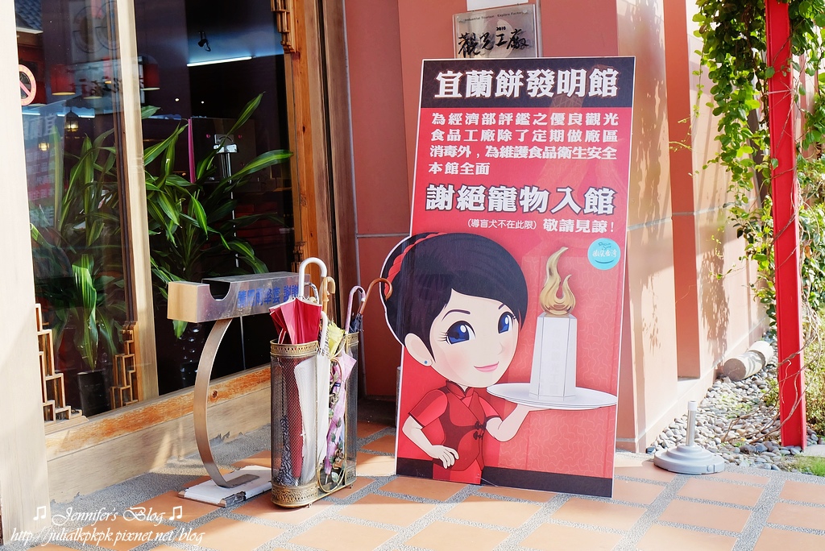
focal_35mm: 38
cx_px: 412
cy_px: 276
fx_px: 871
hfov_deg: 50.7
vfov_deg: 35.1
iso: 800
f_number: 5.6
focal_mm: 25.4
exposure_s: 1/300
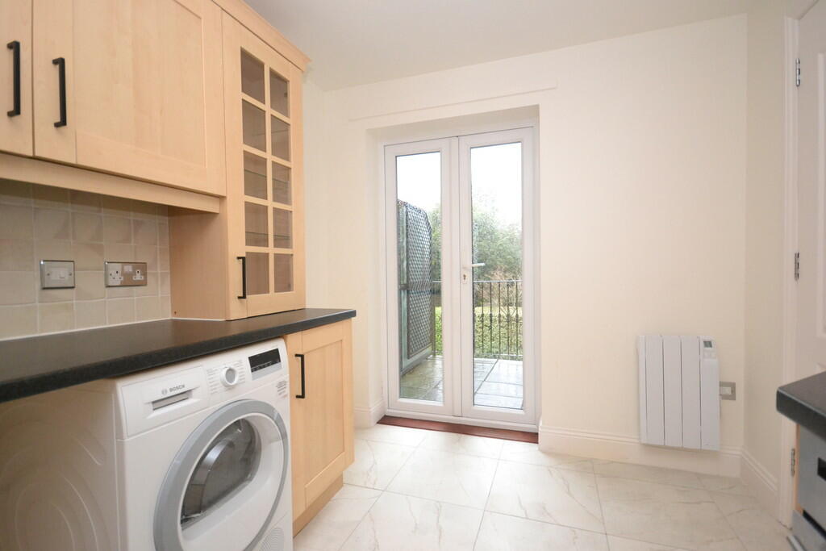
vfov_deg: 72.1
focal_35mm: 16
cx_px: 413
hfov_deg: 95.0
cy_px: 276
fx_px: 379
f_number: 4.2
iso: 2800
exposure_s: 1/60
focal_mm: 11
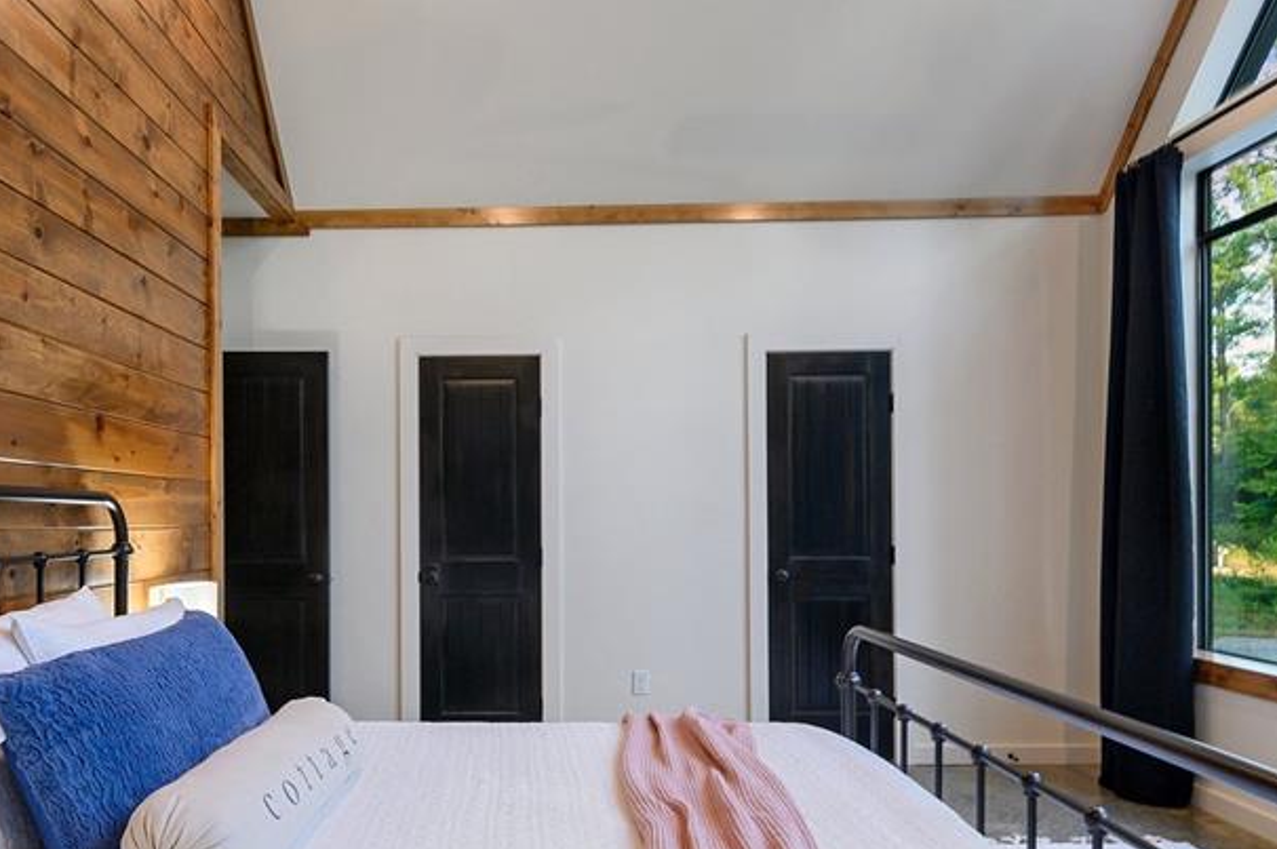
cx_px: 549
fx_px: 957
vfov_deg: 47.6
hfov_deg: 67.1
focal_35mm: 27
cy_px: 510
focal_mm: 16
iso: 400
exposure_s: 1/15
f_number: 7.1
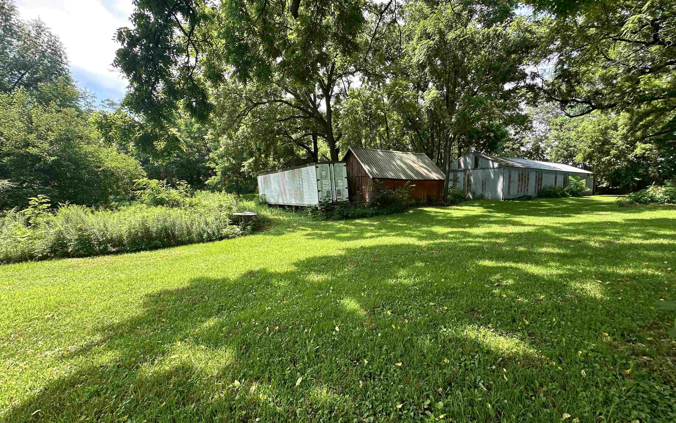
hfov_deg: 101.5
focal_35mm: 15
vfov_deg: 74.8
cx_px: 340
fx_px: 276
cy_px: 203
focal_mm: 2.22
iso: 40
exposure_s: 1/325
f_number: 2.2
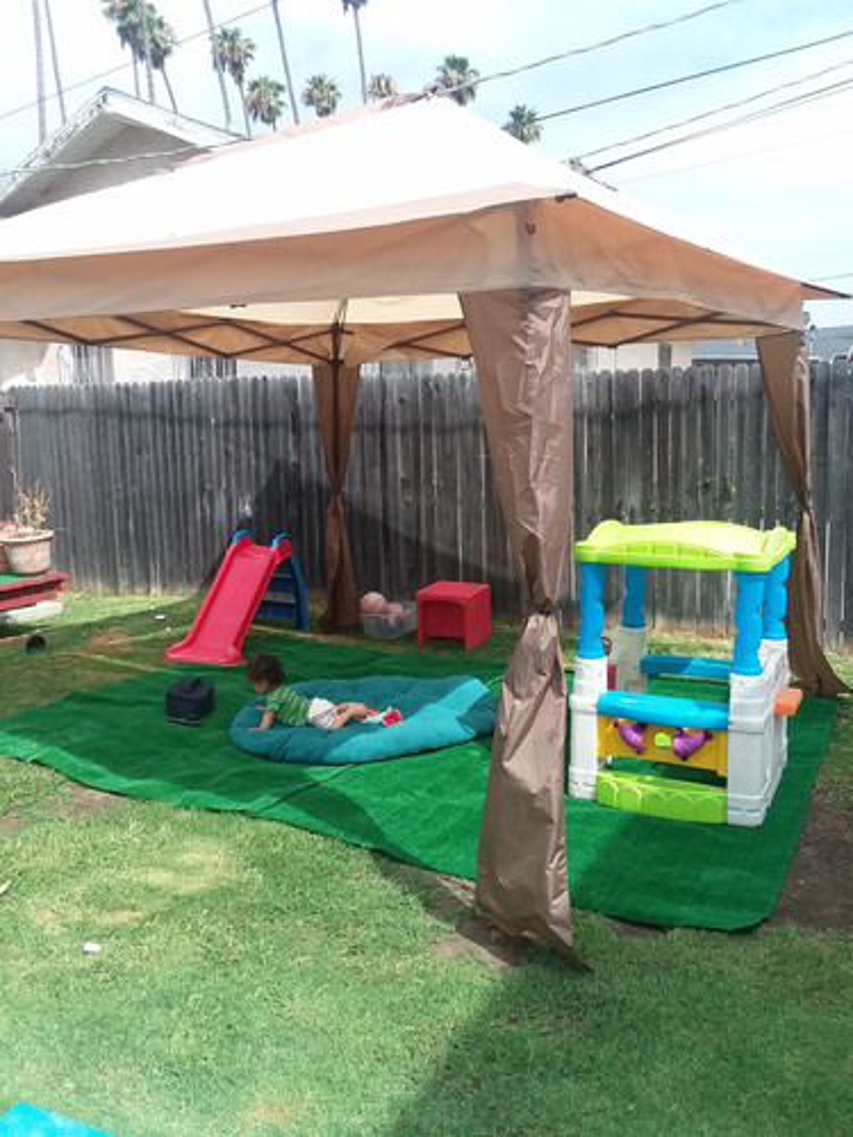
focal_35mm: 29
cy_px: 568
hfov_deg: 48.2
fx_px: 953
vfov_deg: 61.7
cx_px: 426
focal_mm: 2.47
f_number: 1.9
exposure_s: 1/916
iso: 40
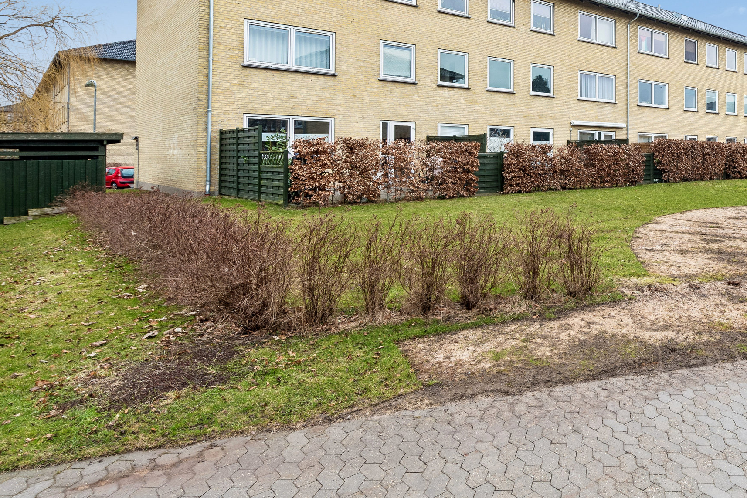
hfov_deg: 57.7
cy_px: 152
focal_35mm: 28
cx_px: 649
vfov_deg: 45.5
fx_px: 581
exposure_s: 1/50
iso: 200
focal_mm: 16
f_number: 10
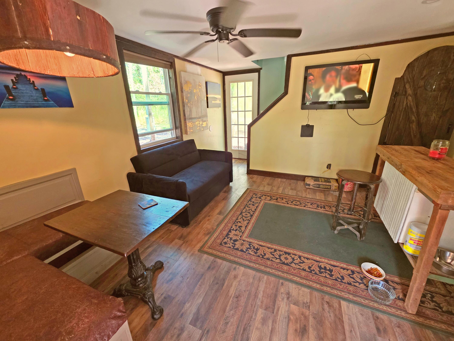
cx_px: 227
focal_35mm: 13
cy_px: 170
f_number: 1.9
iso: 320
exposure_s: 1/60
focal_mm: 2.2
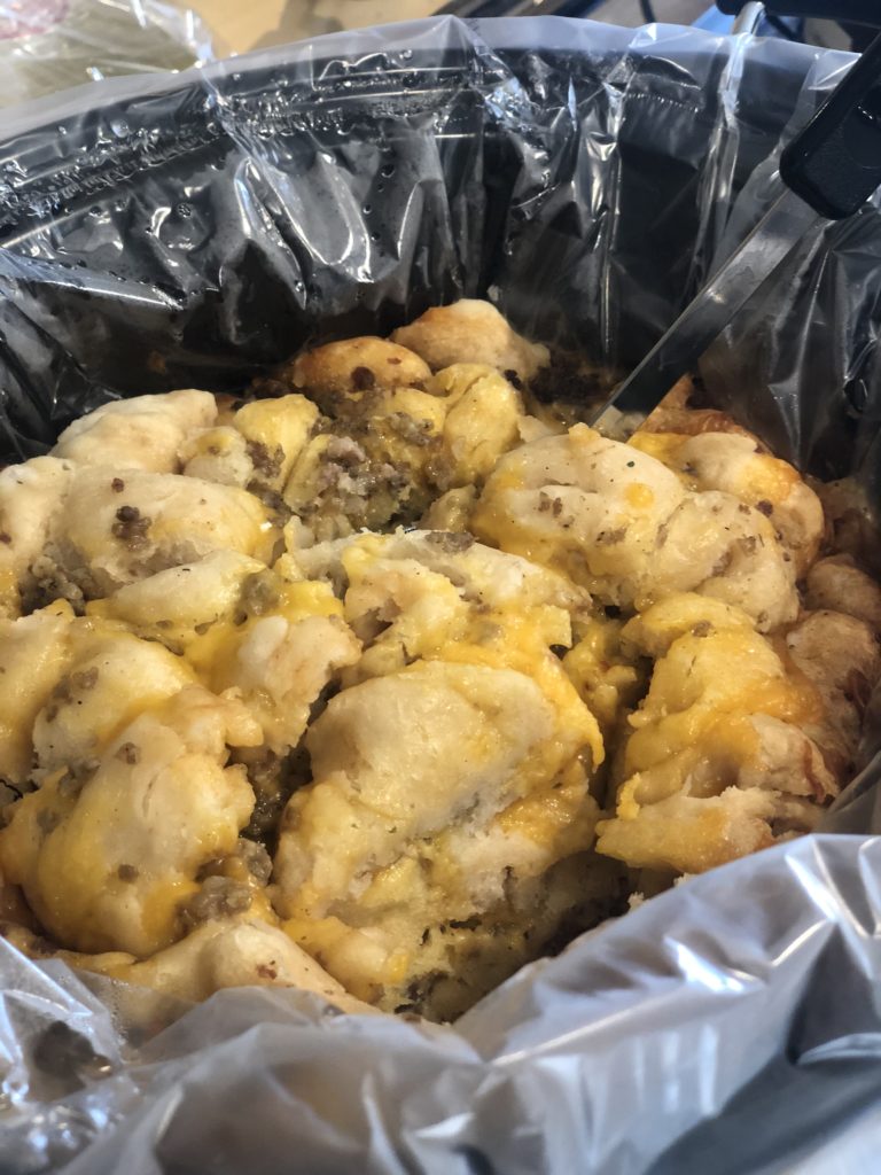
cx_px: 440
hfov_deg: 28.0
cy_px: 588
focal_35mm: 52
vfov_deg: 36.8
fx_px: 1765
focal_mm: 6
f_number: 2.4
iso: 125
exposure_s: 1/40
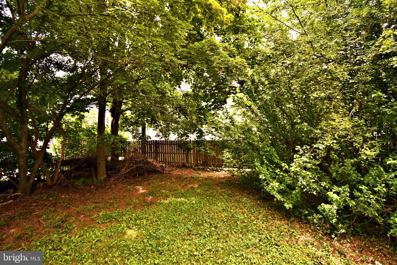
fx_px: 165
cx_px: 198
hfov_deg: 100.4
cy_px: 132
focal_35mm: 15
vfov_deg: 77.3
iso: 1250
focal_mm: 10
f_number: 4.5
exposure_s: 1/800
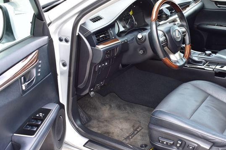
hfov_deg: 39.6
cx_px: 128
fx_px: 314
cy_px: 72
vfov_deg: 27.0
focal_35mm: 50
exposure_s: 1/50
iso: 400
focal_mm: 28
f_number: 8
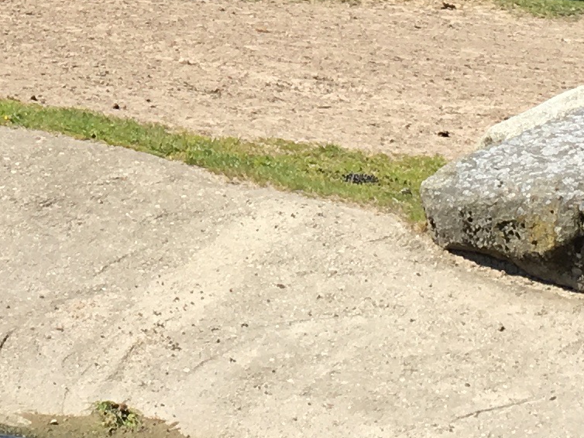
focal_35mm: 155
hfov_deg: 12.4
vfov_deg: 9.3
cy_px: -228
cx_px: -167
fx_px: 2616
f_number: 2.2
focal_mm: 4.15
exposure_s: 1/1040
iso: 25
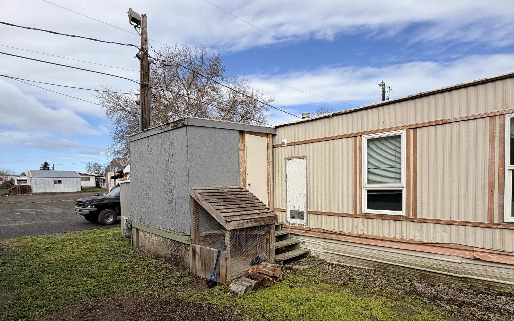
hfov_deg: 101.5
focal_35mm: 15
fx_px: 210
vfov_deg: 73.9
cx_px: 259
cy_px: 193
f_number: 2.2
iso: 20
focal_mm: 2.22
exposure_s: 1/799
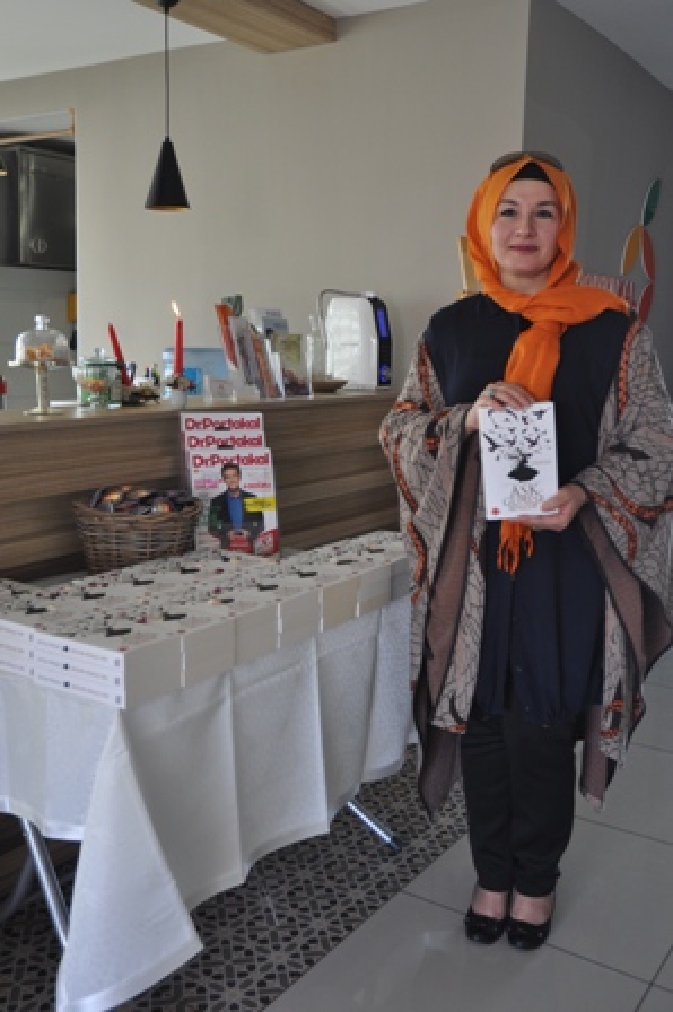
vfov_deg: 51.3
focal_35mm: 38
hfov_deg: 35.4
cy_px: 506
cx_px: 336
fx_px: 1053
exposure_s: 1/60
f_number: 4
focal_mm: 25
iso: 400
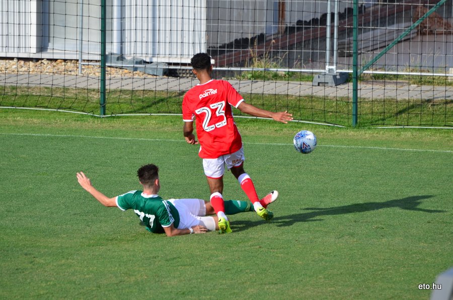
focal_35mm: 360
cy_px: 150
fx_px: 4520
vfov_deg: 3.8
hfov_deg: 5.7
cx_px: 226
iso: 320
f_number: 5.3
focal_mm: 240
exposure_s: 1/1250
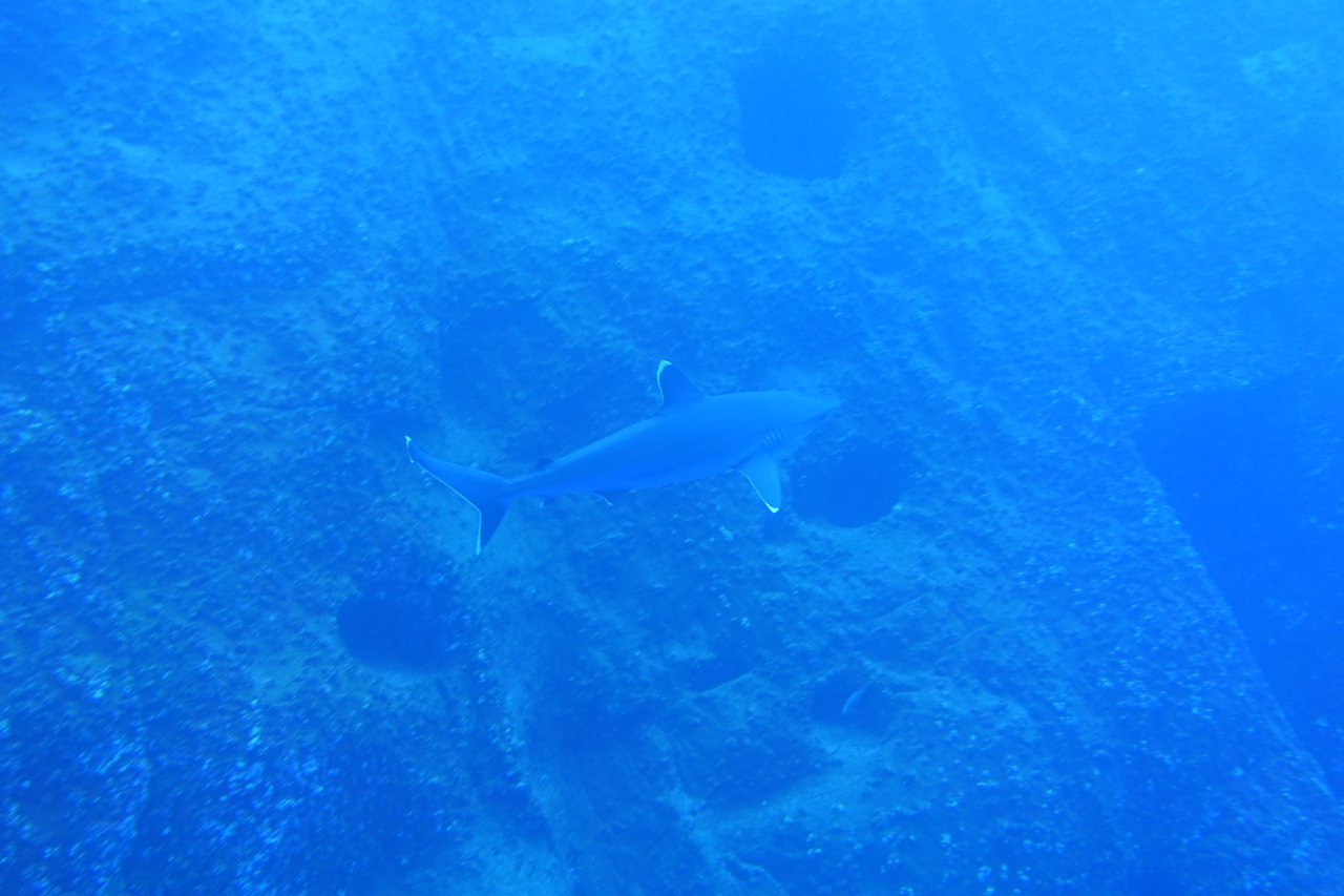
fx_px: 1232
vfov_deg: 40.0
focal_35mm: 33
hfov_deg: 57.2
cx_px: 672
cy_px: 448
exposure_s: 1/40
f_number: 2.8
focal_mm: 12.2
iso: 200
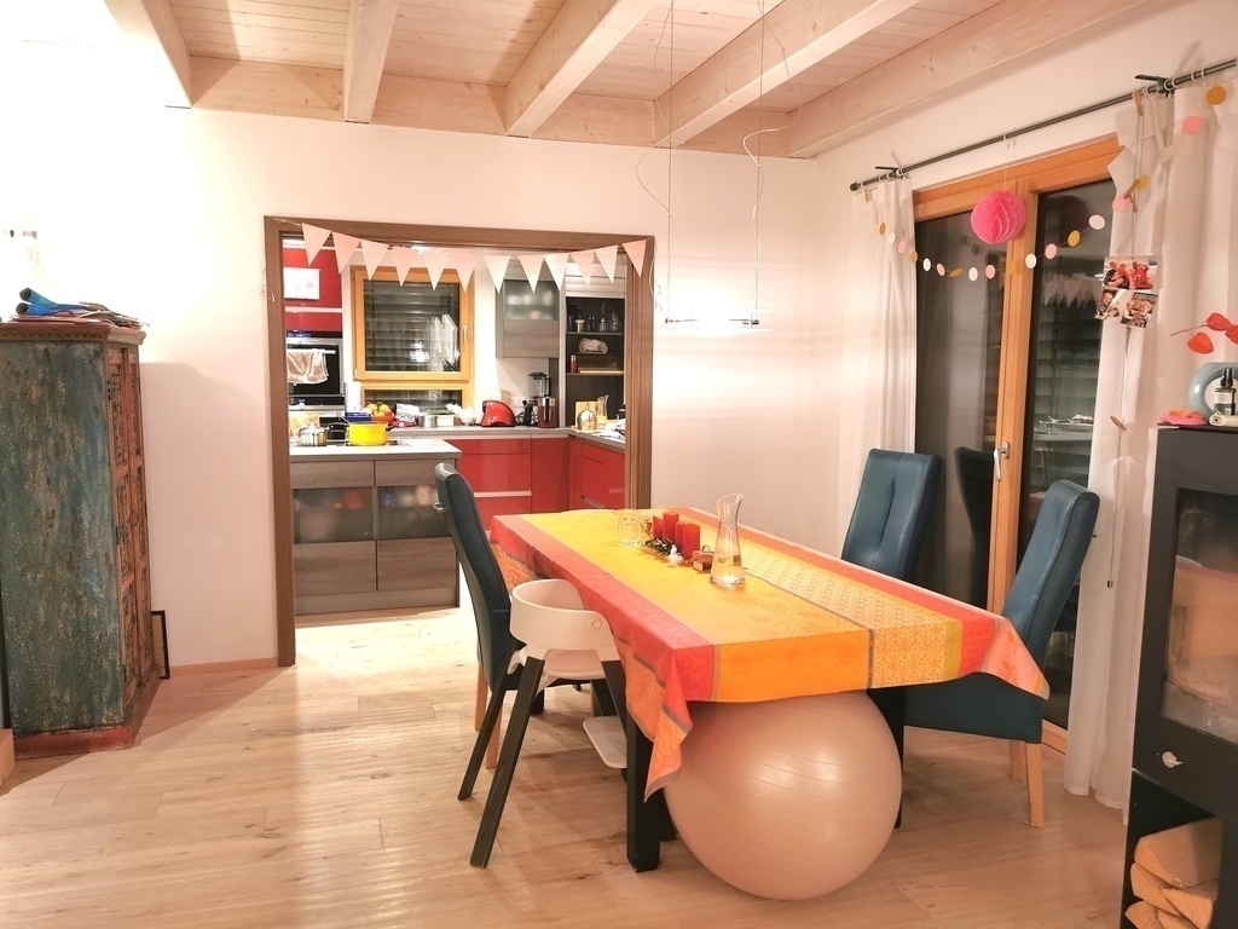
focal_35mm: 27
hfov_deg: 65.3
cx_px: 619
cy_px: 464
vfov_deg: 51.4
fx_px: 966
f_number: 1.6
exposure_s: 1/50
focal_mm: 5.56
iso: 250
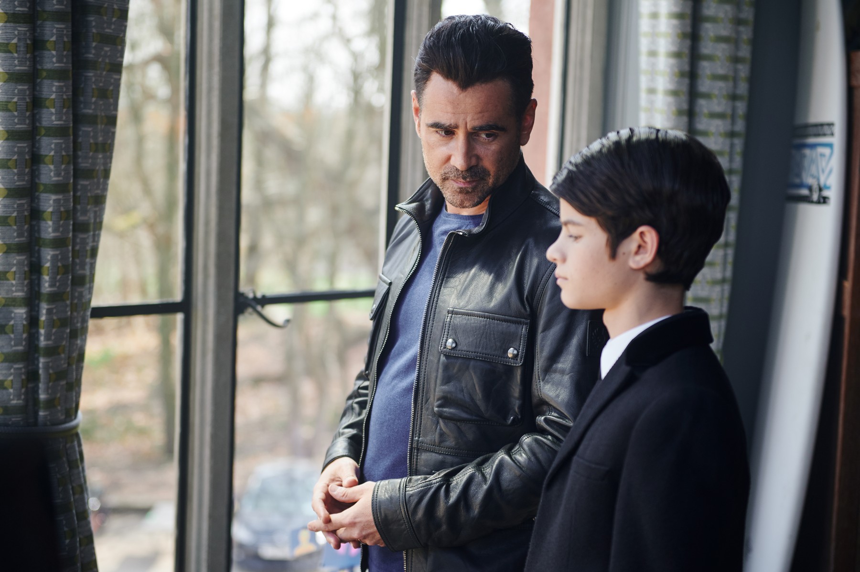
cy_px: 286
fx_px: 1671
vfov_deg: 19.4
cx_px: 430
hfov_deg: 28.9
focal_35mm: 70
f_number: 2.8
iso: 400
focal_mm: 70
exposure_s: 1/500
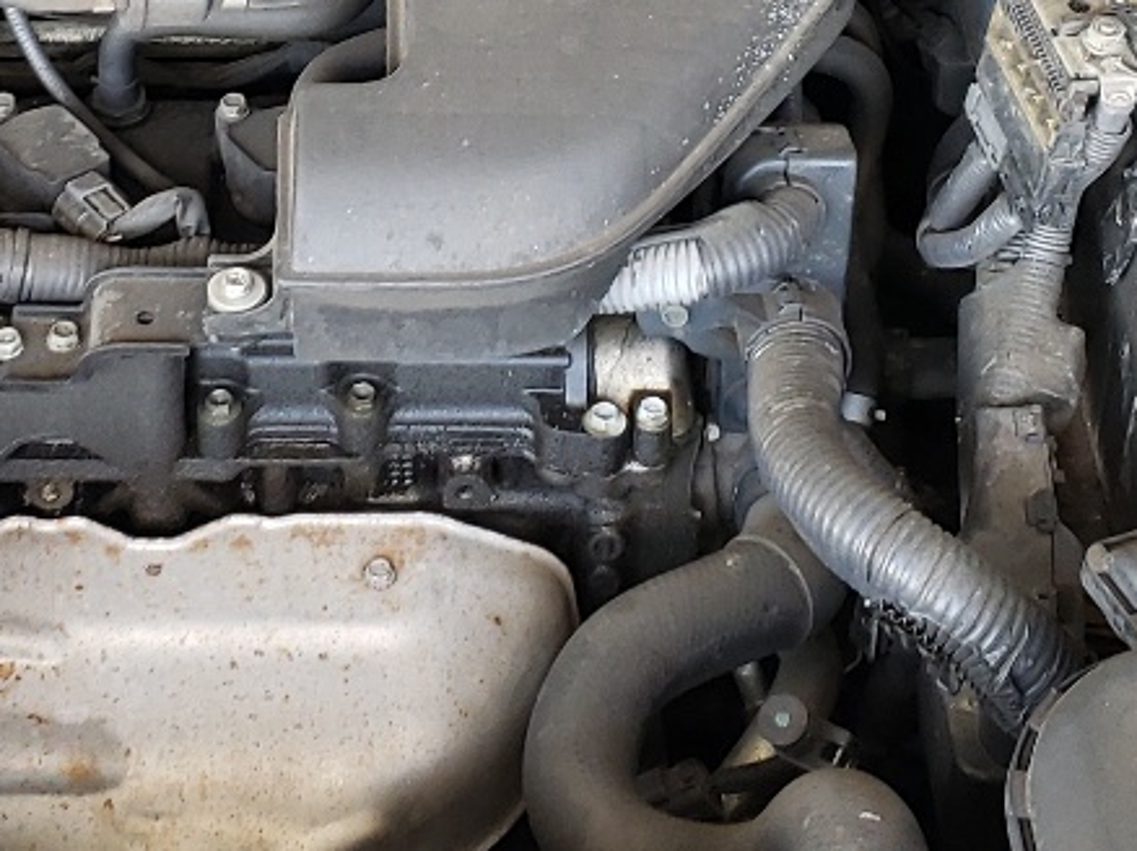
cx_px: 488
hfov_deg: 20.6
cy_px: 31
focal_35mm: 95
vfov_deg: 15.3
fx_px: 3119
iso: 79
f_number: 1.5
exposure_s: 1/60.2
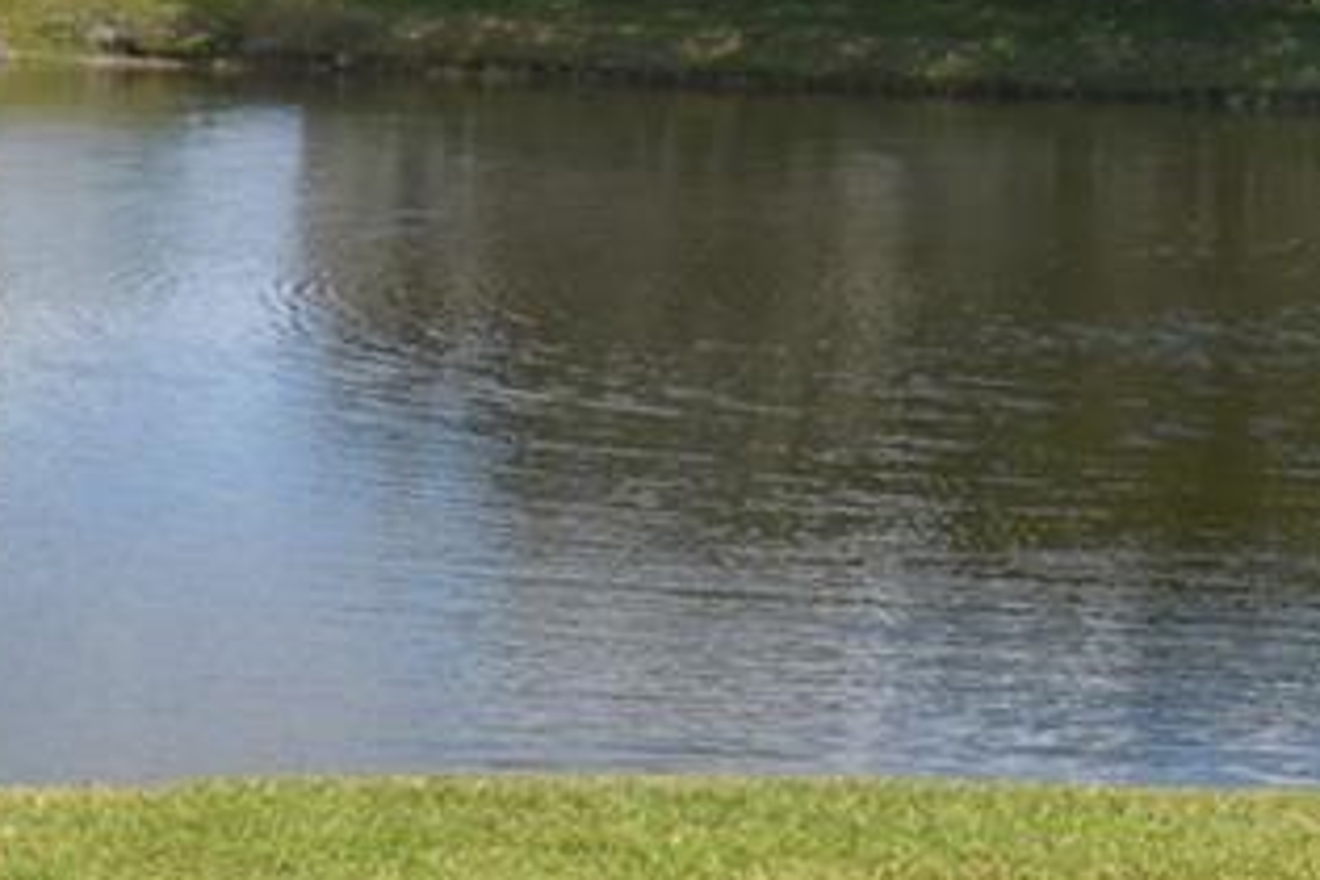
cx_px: 1819
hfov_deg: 15.8
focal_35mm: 122
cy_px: -142
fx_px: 4473
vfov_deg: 11.1
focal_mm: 16
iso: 100
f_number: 8
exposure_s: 1/250
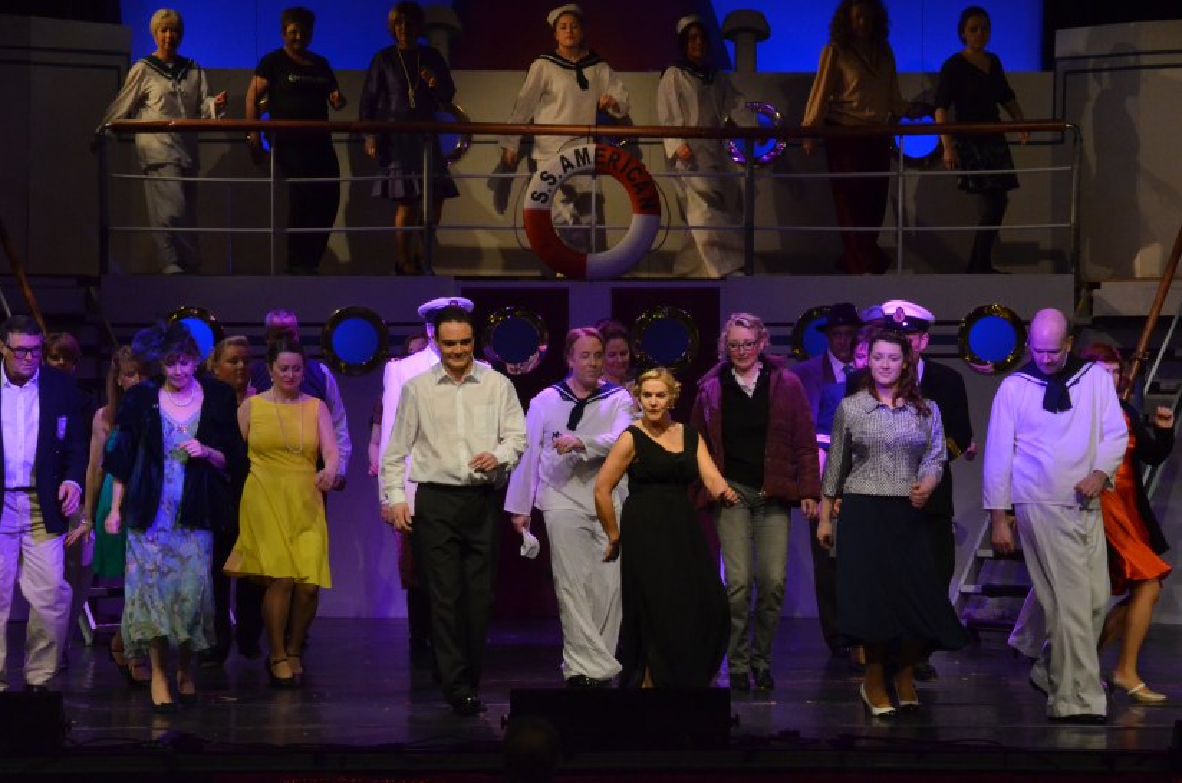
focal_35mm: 151
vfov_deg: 9.0
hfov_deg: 13.6
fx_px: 4947
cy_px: 356
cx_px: 557
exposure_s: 1/125
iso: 3200
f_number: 13
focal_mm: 92
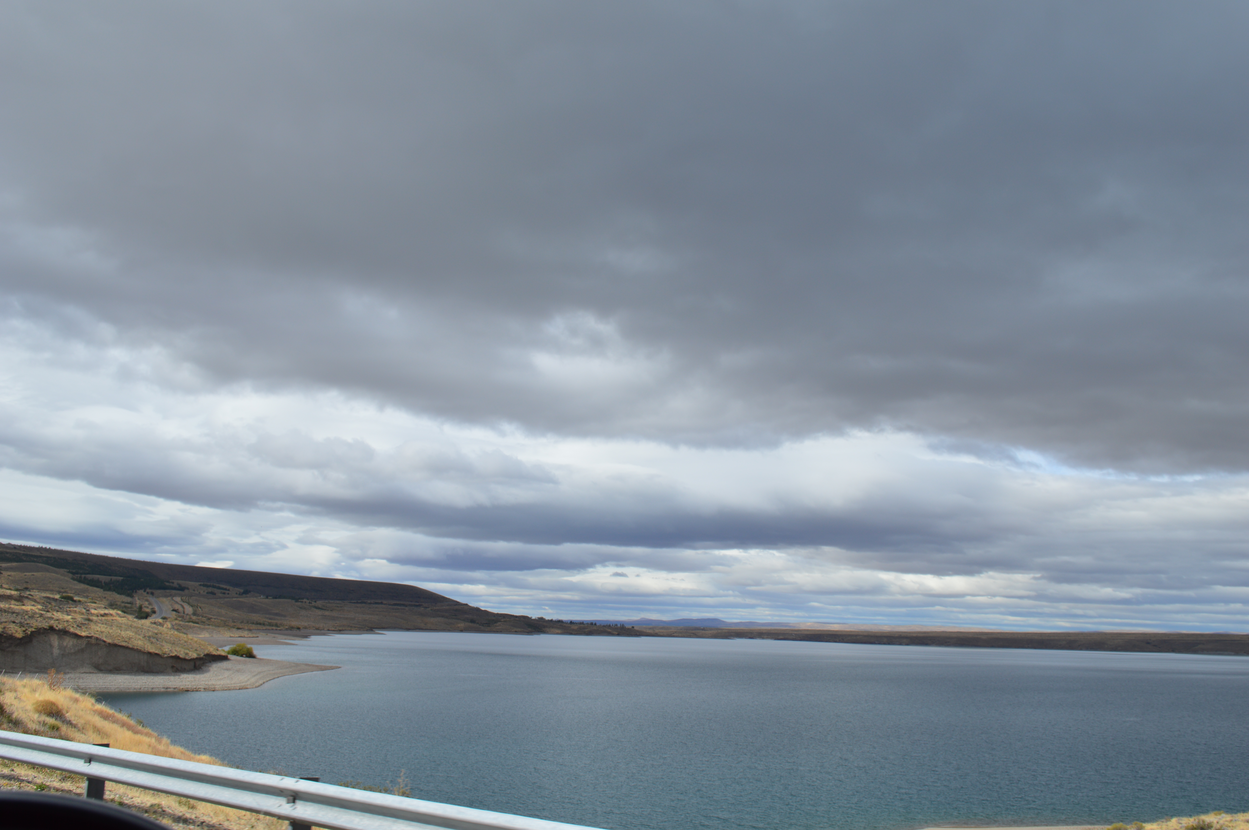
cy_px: 415
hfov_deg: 62.0
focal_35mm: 30
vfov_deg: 43.5
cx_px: 624
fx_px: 1040
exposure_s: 1/320
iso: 100
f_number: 9
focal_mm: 20
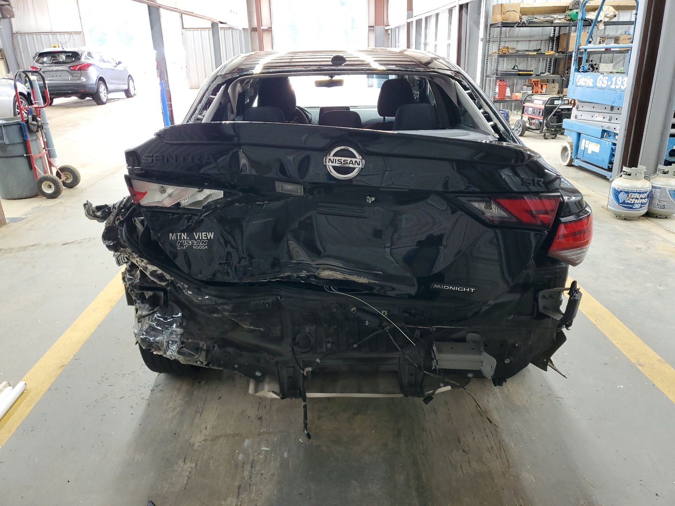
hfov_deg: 67.3
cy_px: 253
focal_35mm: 26
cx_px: 338
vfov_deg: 53.1
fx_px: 507
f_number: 1.5
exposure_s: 1/60.2
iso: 131
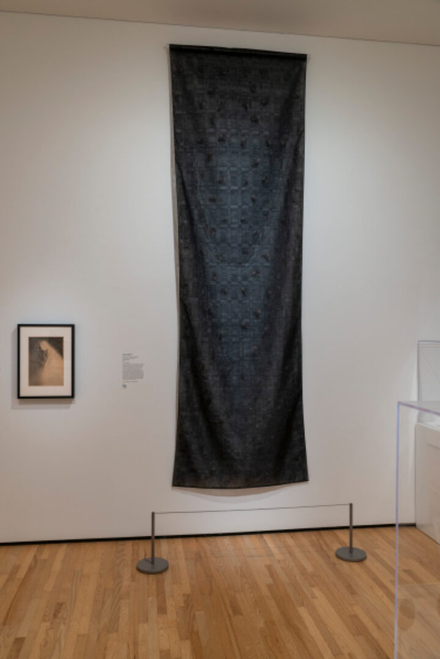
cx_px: 220
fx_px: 587
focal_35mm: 32
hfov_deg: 41.1
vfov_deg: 58.7
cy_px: 330
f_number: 8
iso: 400
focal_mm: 32
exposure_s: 1/4
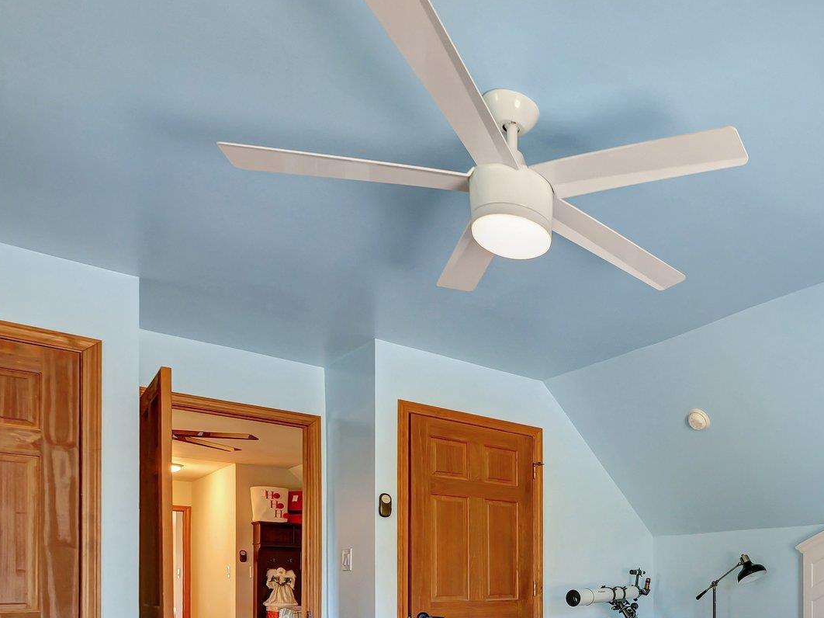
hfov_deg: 55.9
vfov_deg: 44.9
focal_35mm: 27
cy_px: 594
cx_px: 751
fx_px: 643
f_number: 3.2
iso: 800
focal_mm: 7
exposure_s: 1/60
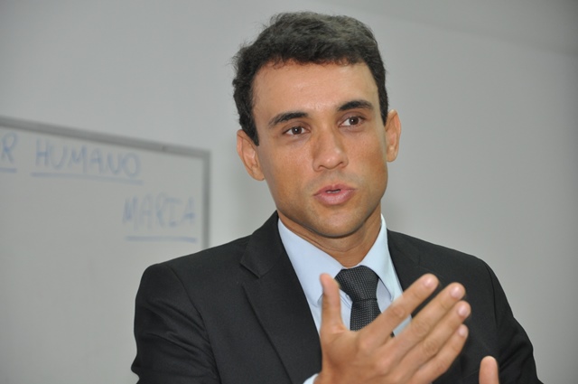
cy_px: 192
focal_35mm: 158
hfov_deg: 13.1
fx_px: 2526
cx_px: 289
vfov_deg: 8.7
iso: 800
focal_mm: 105
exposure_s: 1/60
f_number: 5.6
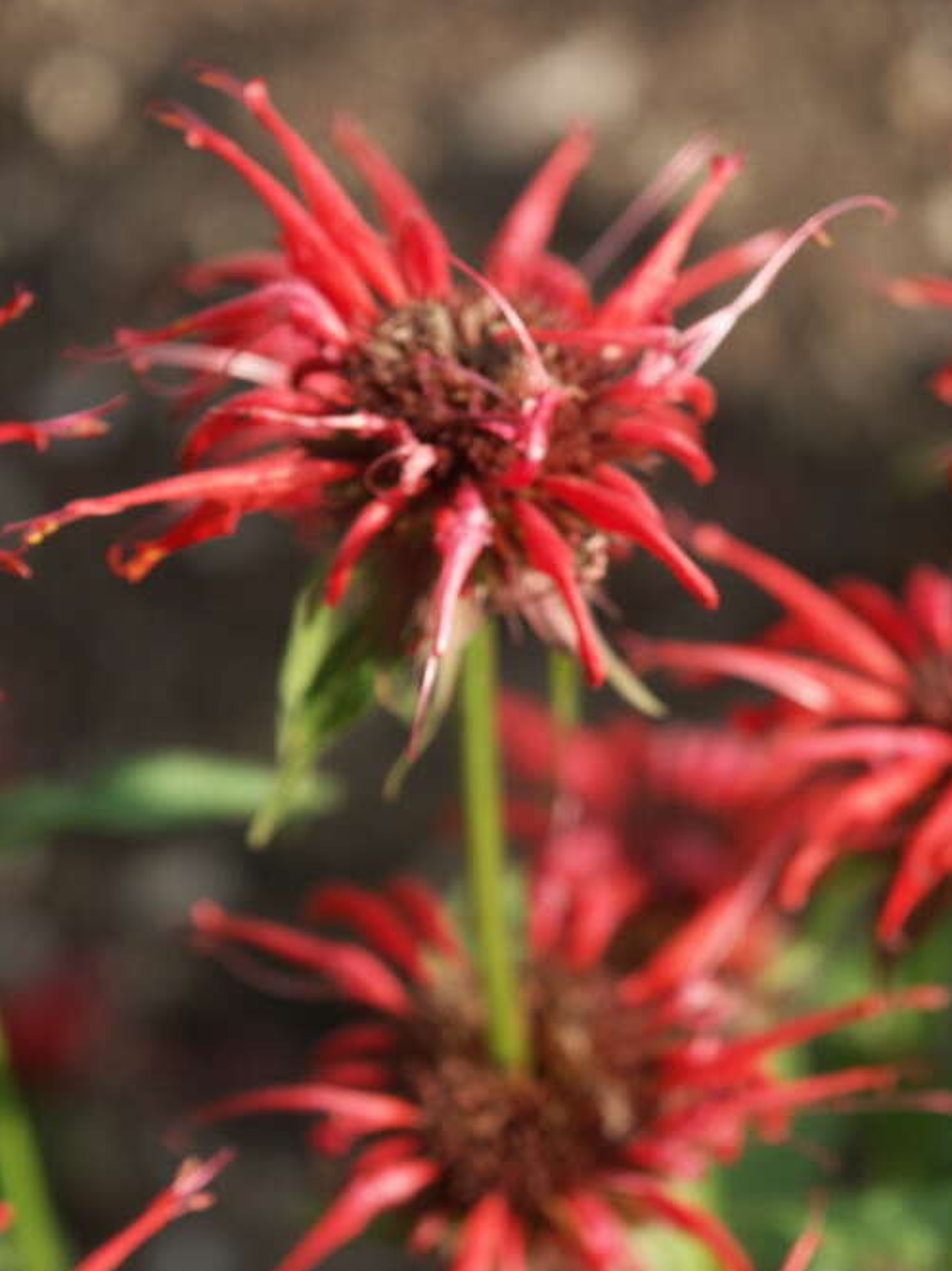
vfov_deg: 11.5
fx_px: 6309
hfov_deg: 8.6
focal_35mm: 172
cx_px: 477
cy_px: 636
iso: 100
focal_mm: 43.42
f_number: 3.5
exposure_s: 1/750
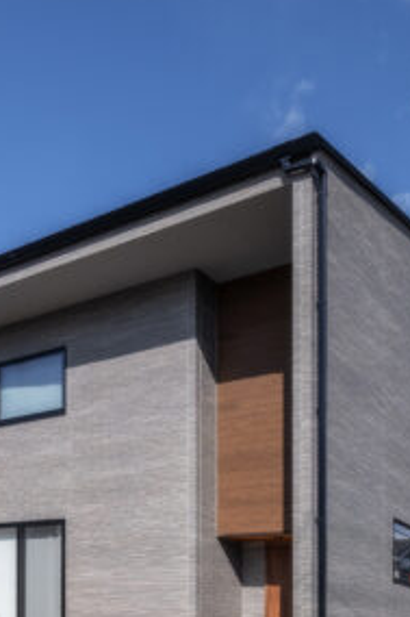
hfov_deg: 34.4
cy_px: 411
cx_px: 111
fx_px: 650
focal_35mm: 38
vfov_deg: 49.8
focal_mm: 12
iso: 250
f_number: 5.6
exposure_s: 1/1250
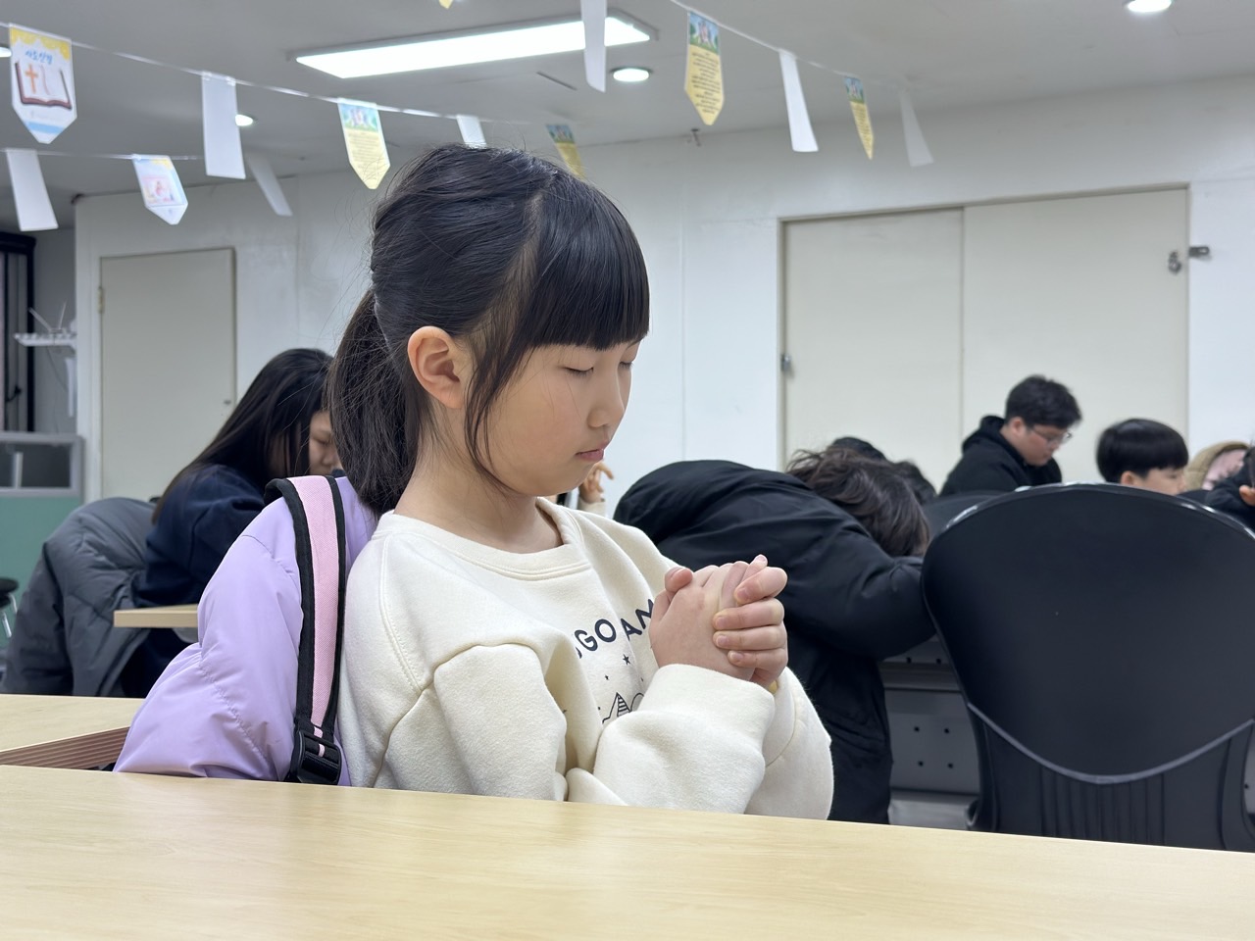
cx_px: 628
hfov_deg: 39.7
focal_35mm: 48
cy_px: 470
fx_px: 1740
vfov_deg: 30.3
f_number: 1.78
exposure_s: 1/120
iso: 80
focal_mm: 6.86
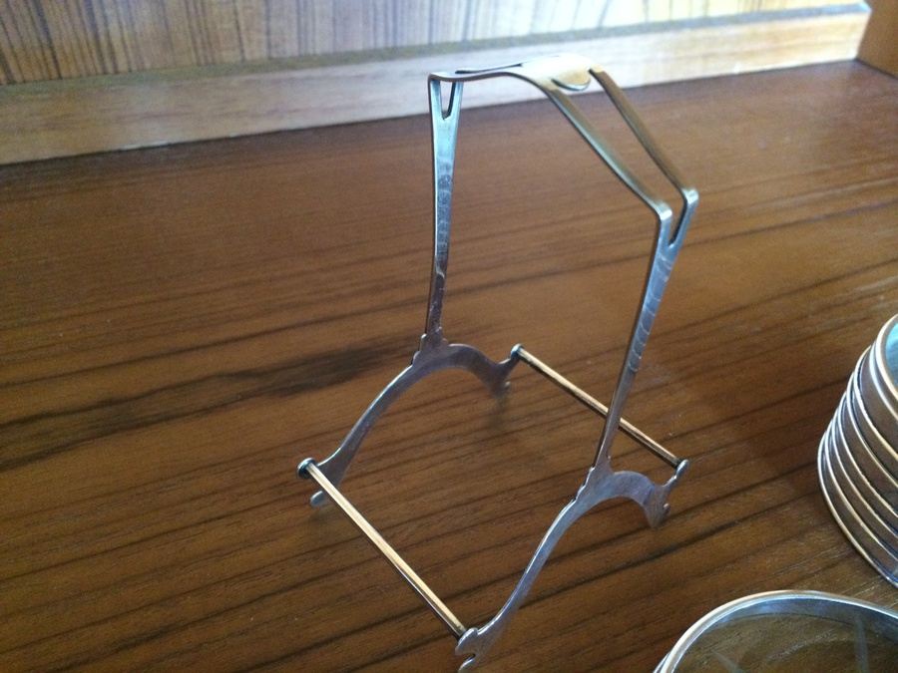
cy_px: 336
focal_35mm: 30
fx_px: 778
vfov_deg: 46.8
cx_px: 449
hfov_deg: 60.0
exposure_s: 1/15
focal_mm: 4.12
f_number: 2.2
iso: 400
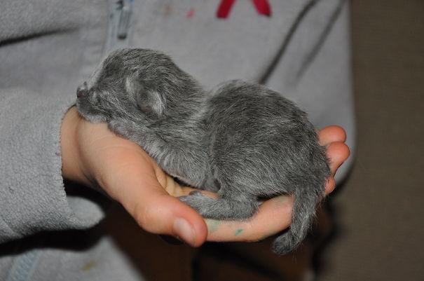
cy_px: 140
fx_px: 1023
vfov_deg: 15.6
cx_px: 212
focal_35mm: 87
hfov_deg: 23.4
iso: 800
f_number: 5
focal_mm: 58
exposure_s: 1/60
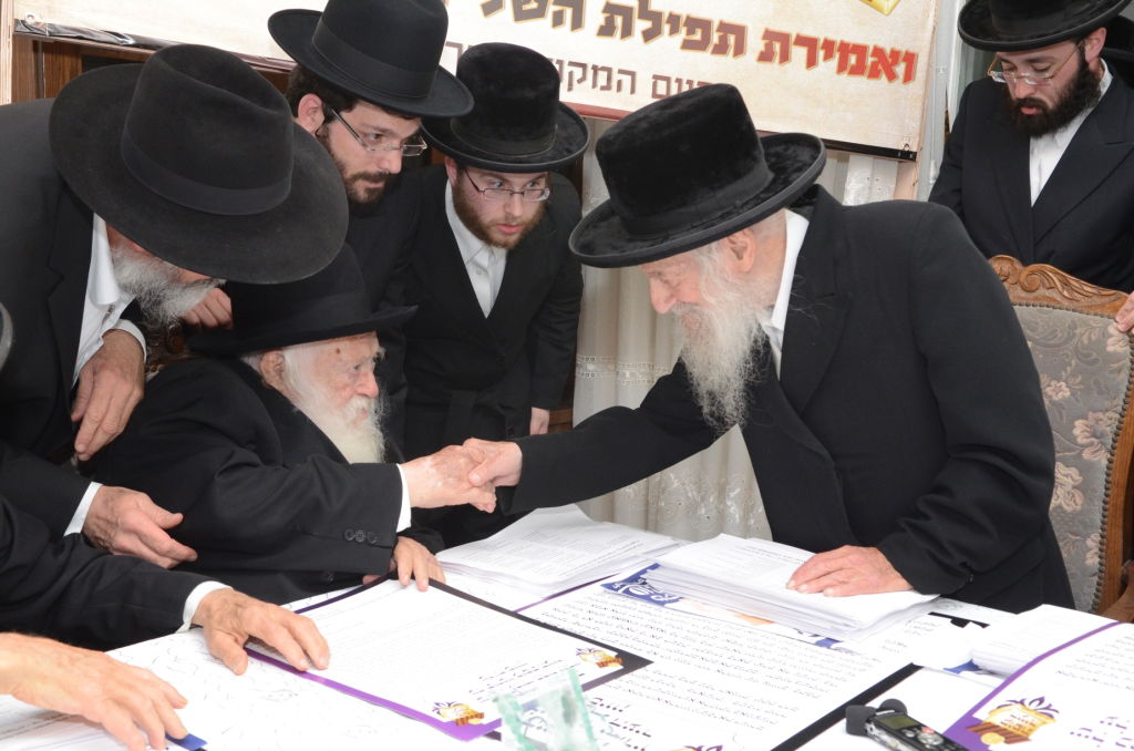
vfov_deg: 29.7
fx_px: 1414
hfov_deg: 43.7
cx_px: 567
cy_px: 376
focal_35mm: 45
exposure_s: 1/125
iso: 1250
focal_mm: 30
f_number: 6.3
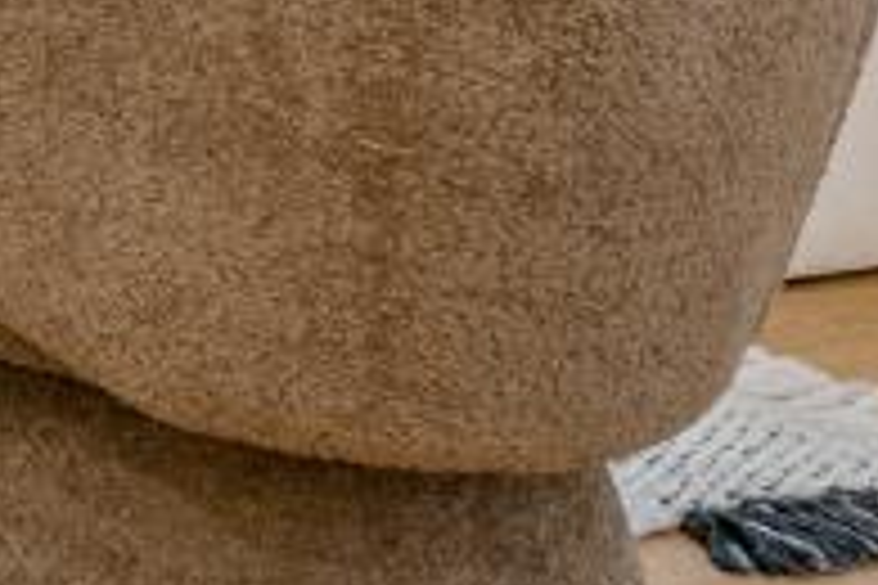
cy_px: -810
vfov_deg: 9.4
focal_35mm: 131
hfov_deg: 12.3
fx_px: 3195
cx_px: -1243
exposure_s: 1/15
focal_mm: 17
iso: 640
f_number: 9
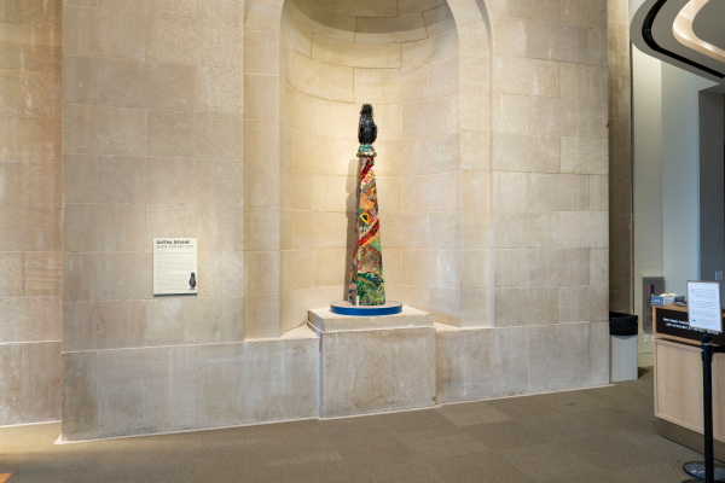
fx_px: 524
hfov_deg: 69.4
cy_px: 242
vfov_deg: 49.6
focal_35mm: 26
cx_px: 362
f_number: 8
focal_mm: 26
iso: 400
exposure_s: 1/3
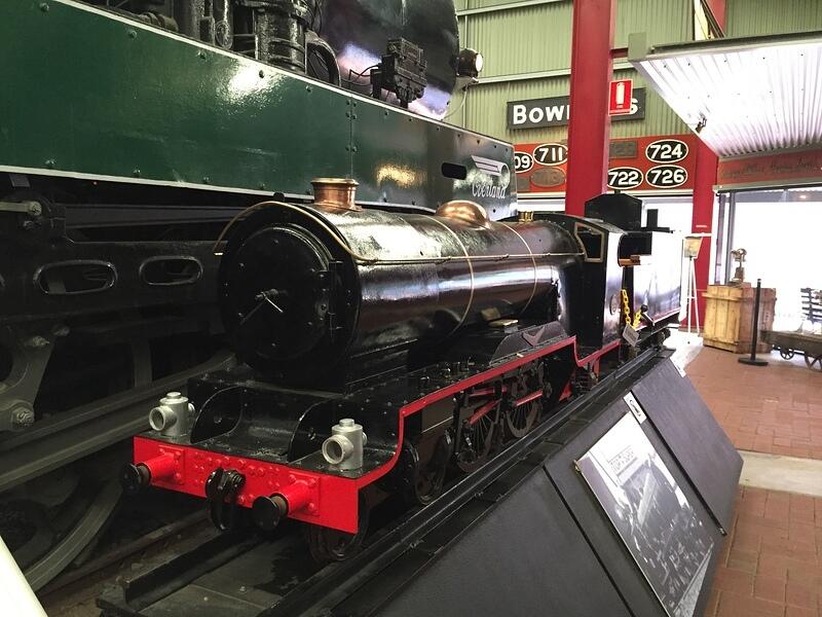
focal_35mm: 29
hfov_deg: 61.7
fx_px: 689
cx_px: 411
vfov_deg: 48.2
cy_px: 308
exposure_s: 1/30
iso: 200
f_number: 2.2
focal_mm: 4.15
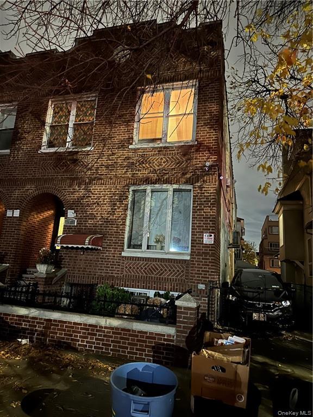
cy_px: 208
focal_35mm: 24
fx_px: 289
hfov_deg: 56.8
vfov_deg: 71.6
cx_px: 156
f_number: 1.78
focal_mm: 6.86
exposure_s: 1/5
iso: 1600
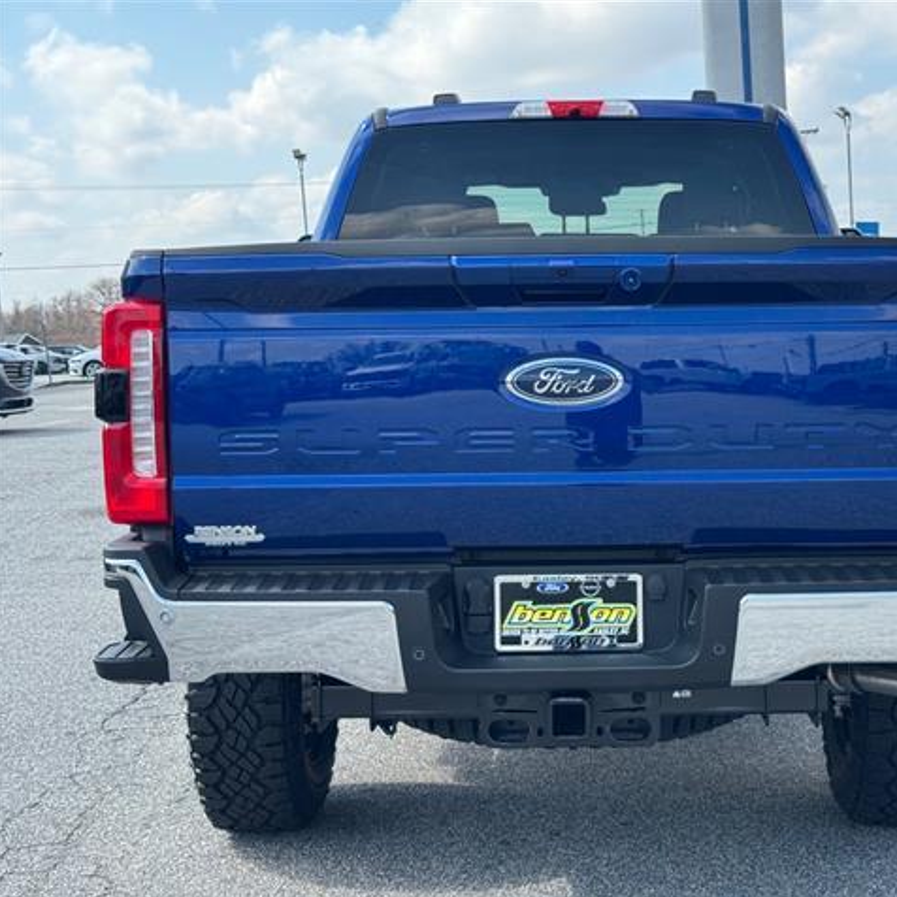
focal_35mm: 57
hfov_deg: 29.8
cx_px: 597
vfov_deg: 30.0
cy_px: 450
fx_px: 1671
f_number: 1.78
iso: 64
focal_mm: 6.76
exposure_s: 1/1059
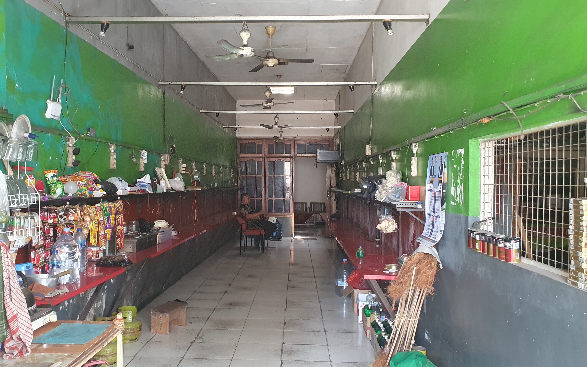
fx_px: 480
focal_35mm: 30
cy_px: 194
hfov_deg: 62.9
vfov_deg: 41.8
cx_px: 282
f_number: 2.4
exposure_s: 1/50
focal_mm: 4.32
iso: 400
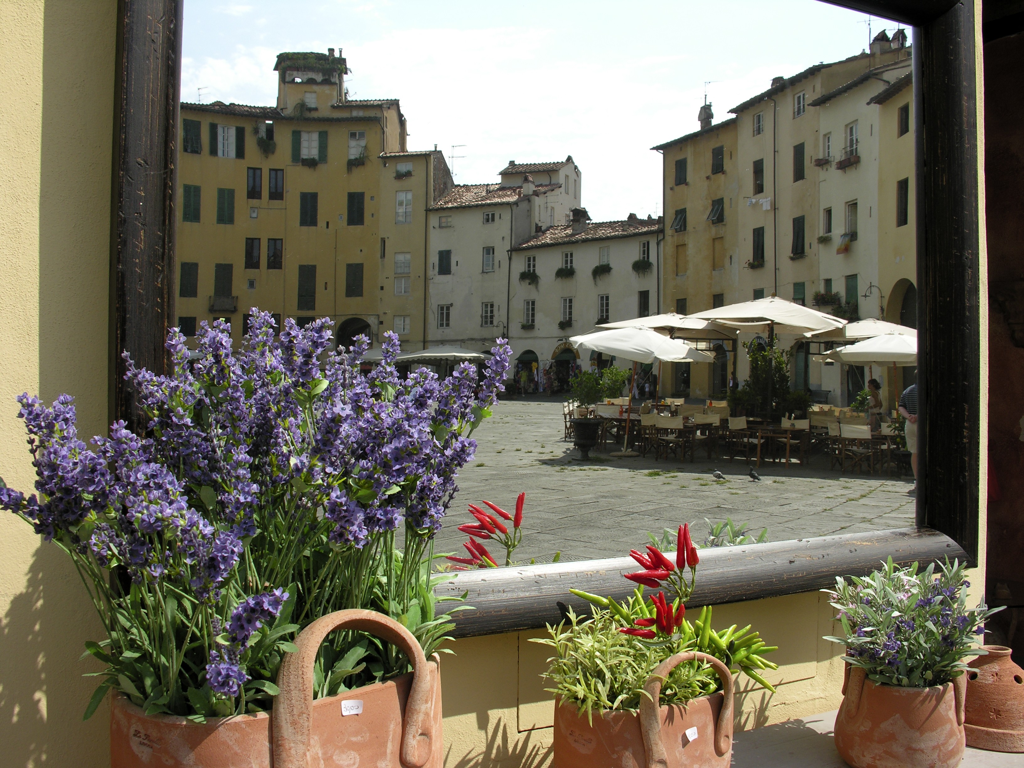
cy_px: 384
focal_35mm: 35
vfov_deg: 40.7
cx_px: 512
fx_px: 1035
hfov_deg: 52.6
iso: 50
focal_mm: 8.9
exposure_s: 1/227
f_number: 6.3
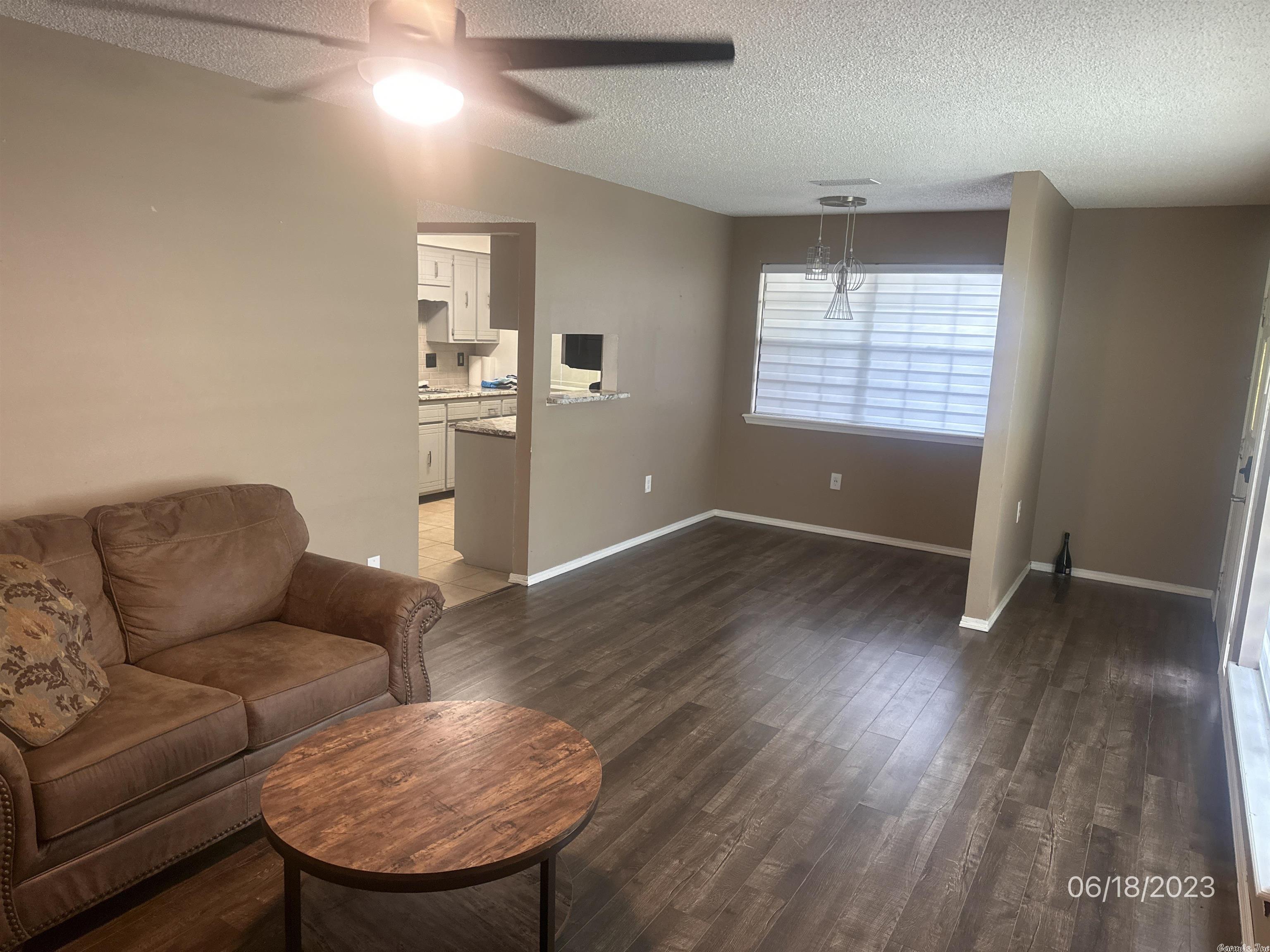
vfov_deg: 56.8
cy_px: 476
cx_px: 635
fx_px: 881
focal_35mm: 24
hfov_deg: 71.6
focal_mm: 6.86
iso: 250
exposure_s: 1/60
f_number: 1.78
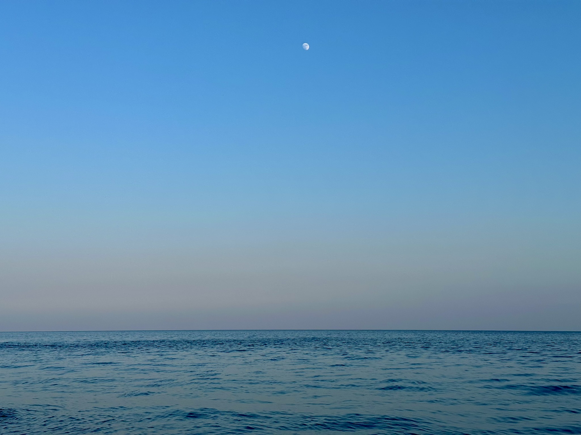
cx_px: 290
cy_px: 218
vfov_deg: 30.3
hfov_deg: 39.7
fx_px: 806
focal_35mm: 48
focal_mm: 6.86
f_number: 1.78
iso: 64
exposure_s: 1/2532
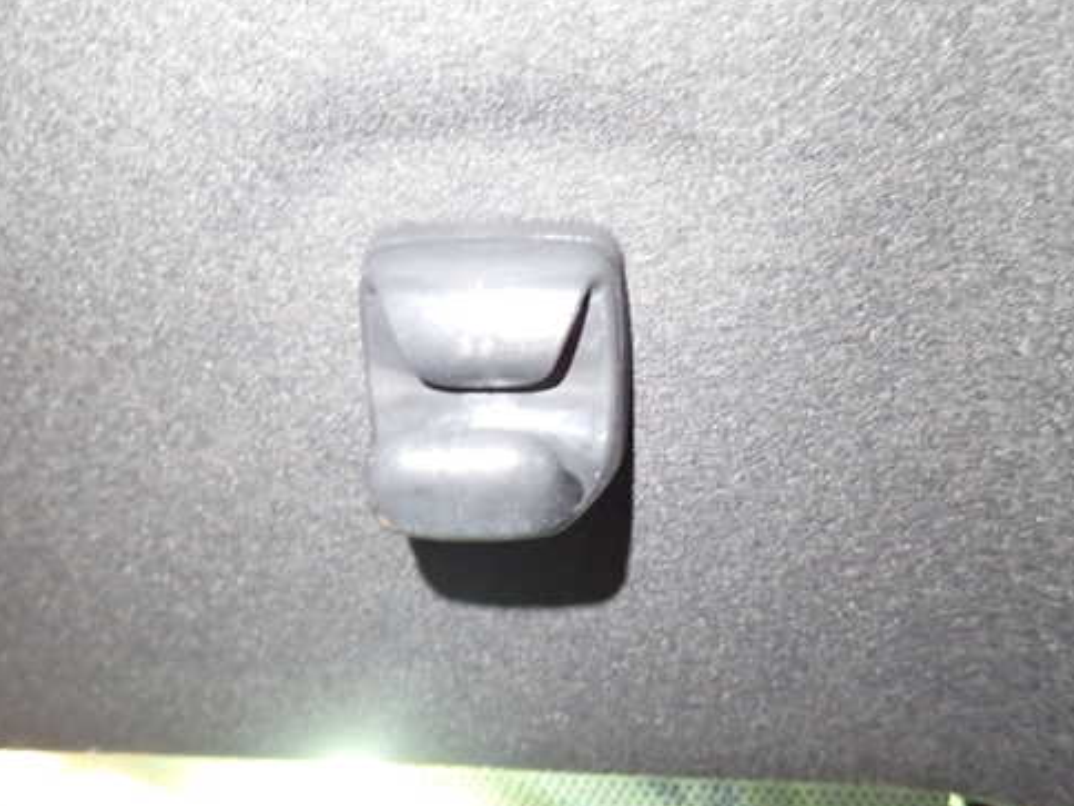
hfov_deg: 58.3
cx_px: 548
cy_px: 380
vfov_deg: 45.4
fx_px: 962
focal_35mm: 31
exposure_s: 1/20
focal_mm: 4.5
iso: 800
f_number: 2
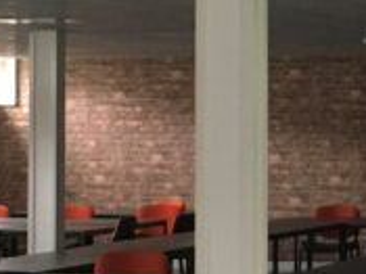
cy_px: 61
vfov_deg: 8.7
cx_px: 477
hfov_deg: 11.3
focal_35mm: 170
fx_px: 1796
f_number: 2.2
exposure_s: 1/25
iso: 200
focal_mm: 4.15
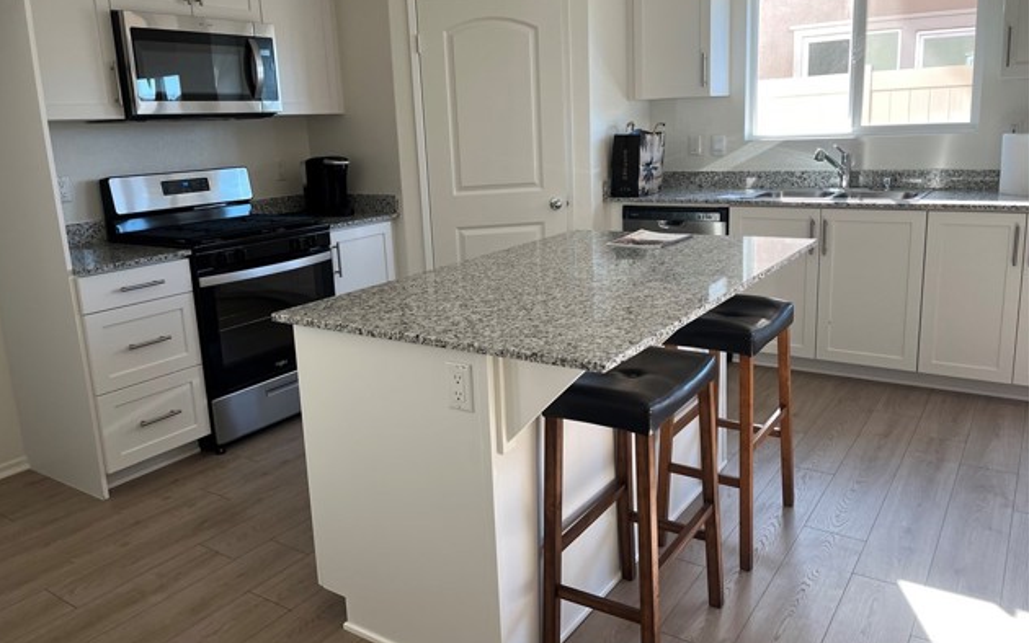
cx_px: 508
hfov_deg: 66.5
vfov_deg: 44.5
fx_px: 785
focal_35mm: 28
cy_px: 292
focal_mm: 5.1
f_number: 1.6
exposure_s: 1/120
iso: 100
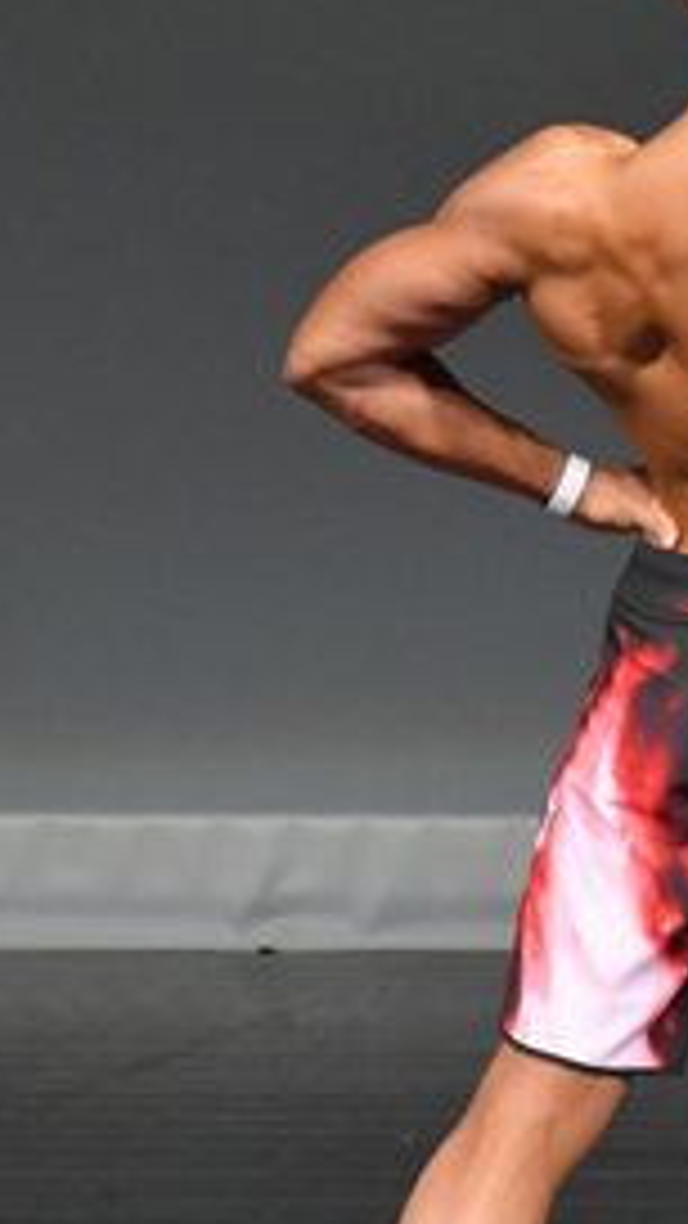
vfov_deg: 2.1
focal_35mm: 1031
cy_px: 706
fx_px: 33437
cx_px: 843
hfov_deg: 1.2
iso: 4000
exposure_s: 1/400
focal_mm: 230
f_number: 5.6
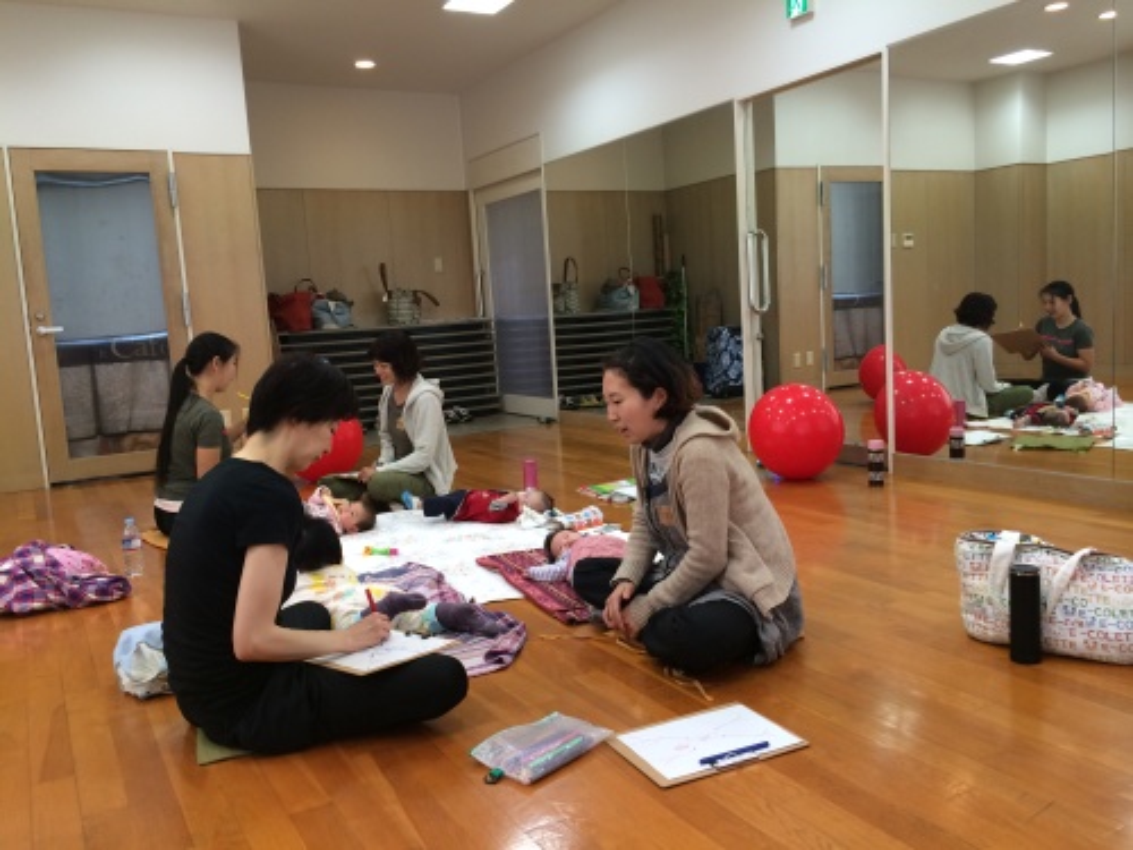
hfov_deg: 60.0
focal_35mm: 30
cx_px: 566
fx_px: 982
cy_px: 425
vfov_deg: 46.8
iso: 50
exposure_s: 1/33
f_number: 2.2
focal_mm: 4.12
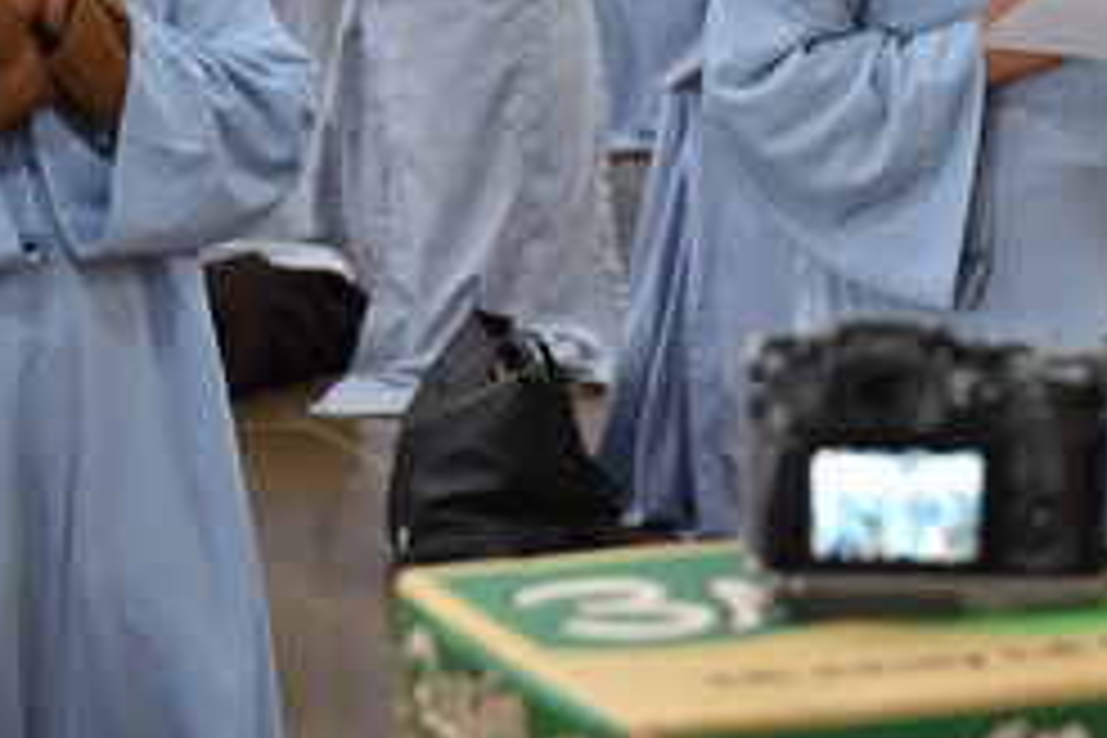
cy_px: 99
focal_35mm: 164
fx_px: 5043
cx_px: 940
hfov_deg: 12.5
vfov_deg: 8.3
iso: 2000
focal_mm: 62
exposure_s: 1/125
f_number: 4
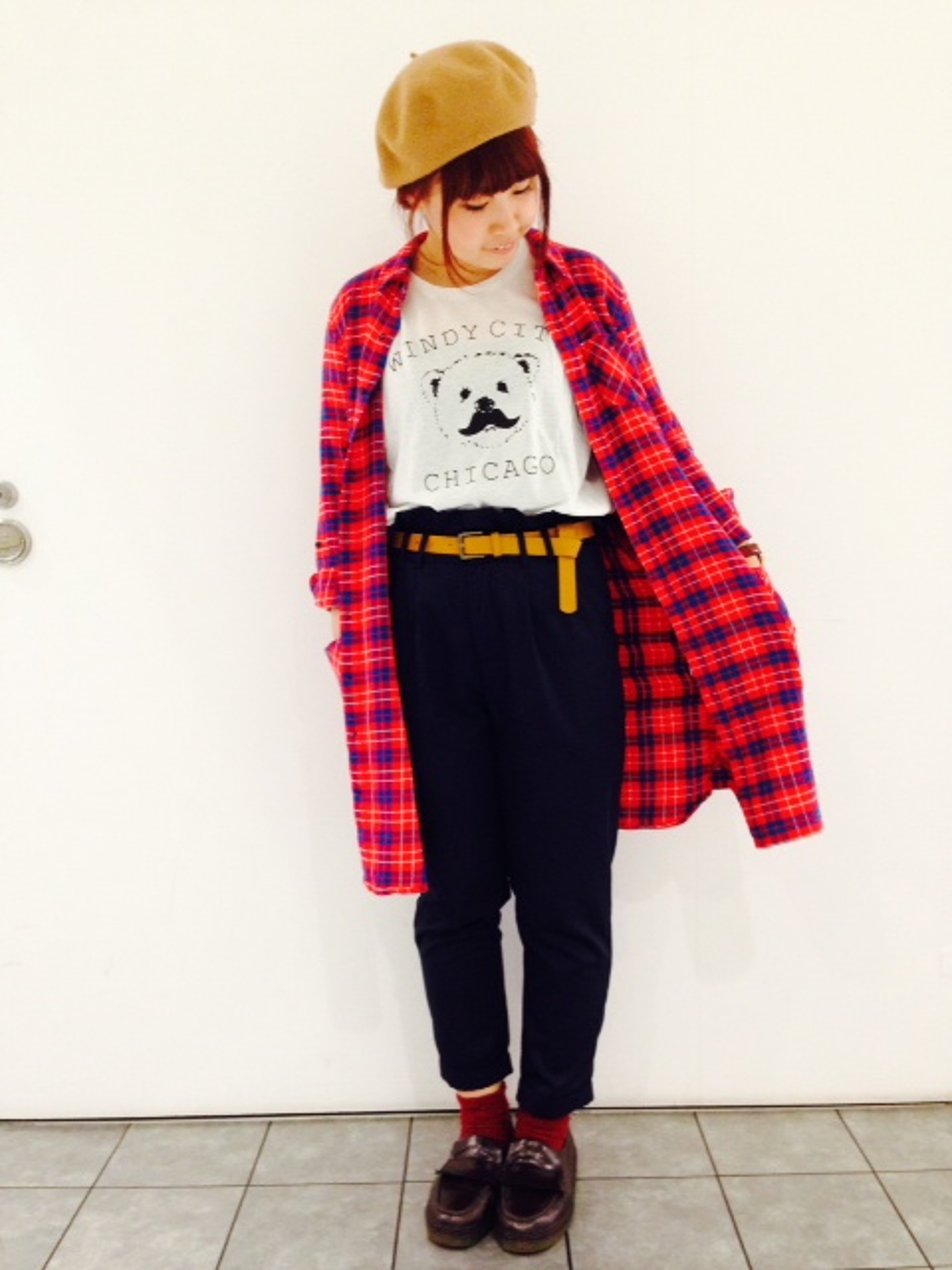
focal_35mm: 33
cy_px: 635
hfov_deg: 42.9
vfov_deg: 55.4
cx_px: 476
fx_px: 1210
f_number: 2.4
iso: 200
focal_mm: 4.12
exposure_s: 1/20
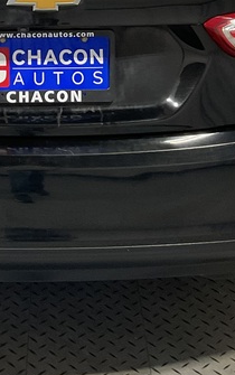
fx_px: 900
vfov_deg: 22.9
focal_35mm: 88
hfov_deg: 14.7
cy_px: 38
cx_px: 9
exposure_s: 1/50
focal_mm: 3
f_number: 1.8
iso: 80
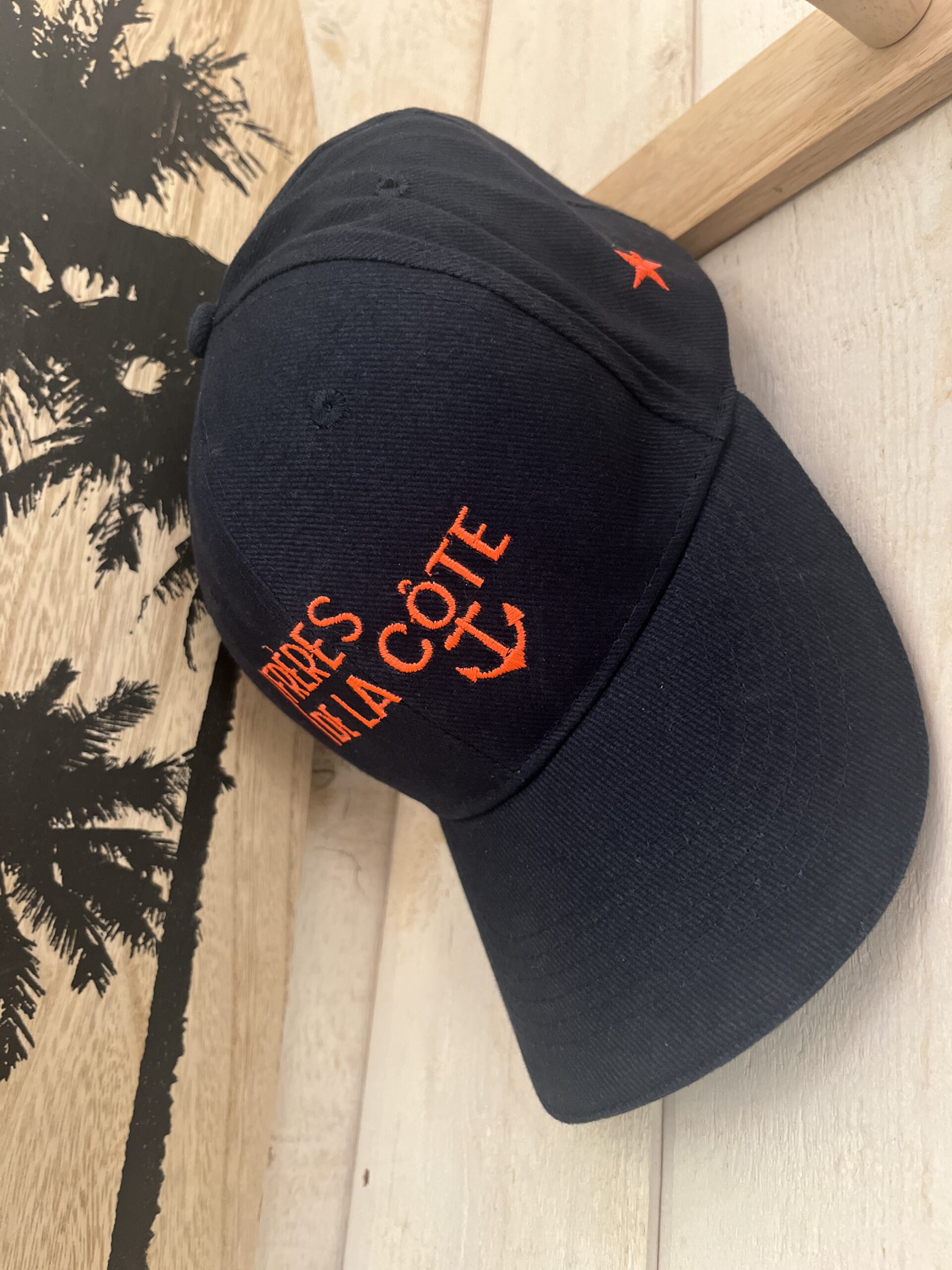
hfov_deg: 53.1
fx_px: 953
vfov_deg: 67.3
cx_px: 476
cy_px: 635
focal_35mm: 26
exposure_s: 1/50
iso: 400
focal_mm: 5.1
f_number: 1.6
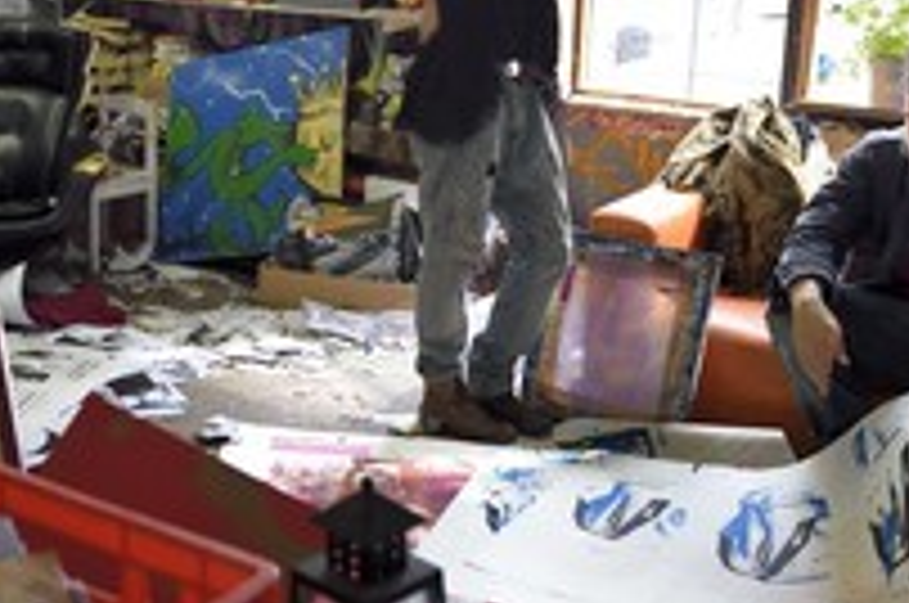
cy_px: 266
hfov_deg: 38.5
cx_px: 216
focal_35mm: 50
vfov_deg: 26.9
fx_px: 1260
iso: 1600
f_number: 4
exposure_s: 1/250
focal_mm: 24
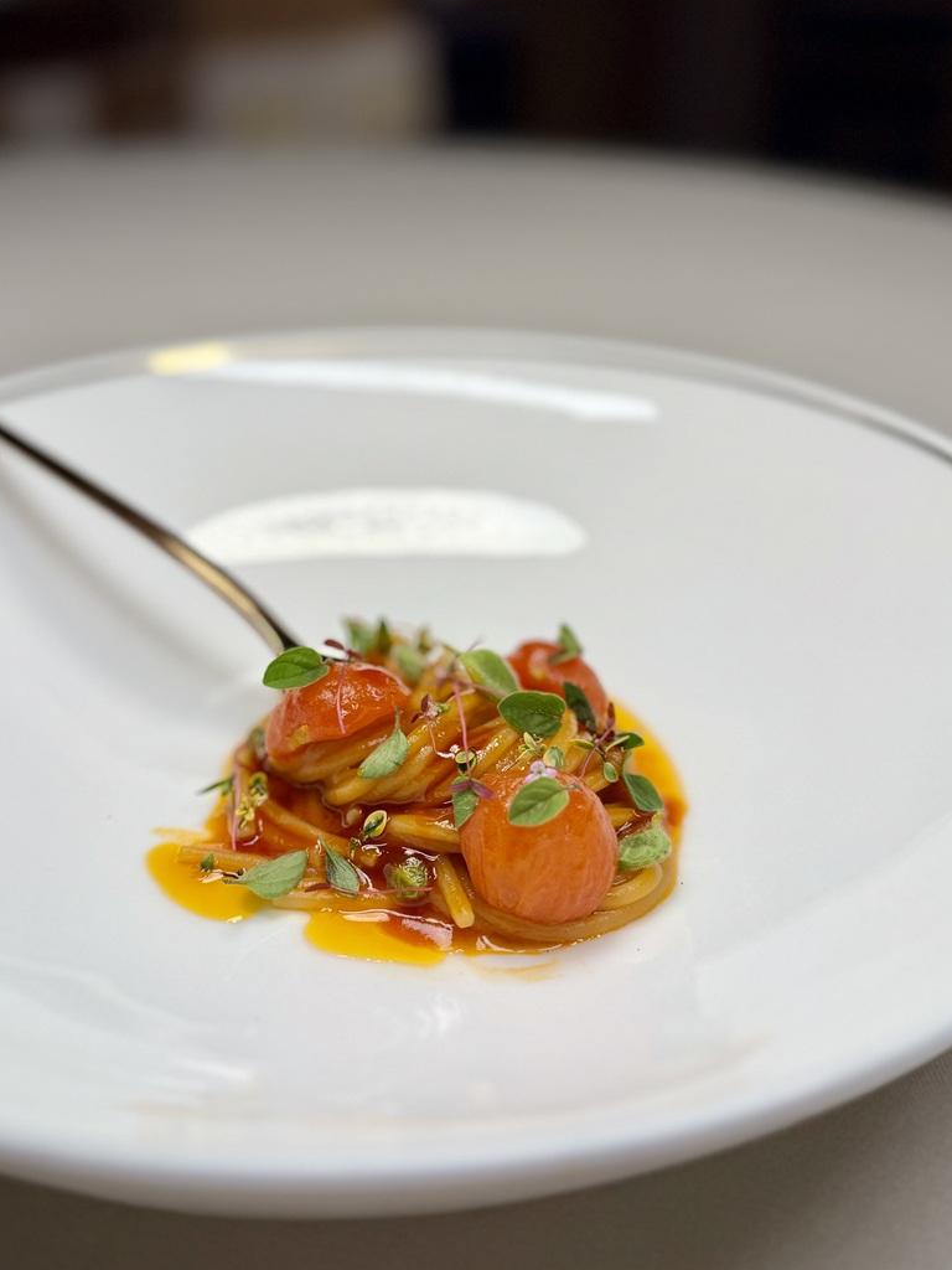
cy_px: 706
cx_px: 426
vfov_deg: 59.8
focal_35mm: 30
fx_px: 1100
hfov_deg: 46.7
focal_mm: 6.76
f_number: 1.78
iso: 64
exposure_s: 1/100
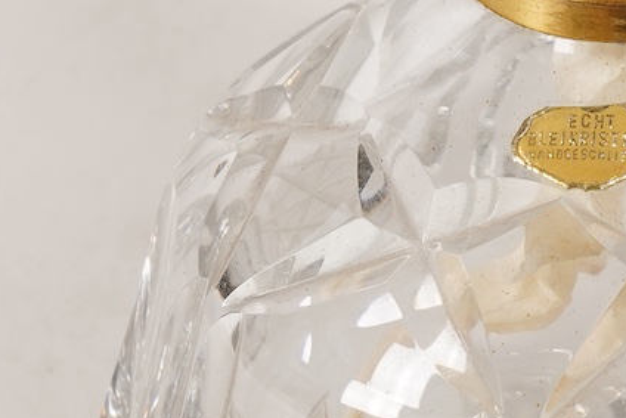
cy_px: 196
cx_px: 589
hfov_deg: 12.2
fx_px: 2905
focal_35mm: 167
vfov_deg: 8.2
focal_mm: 30
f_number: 22
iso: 400
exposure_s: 1/125
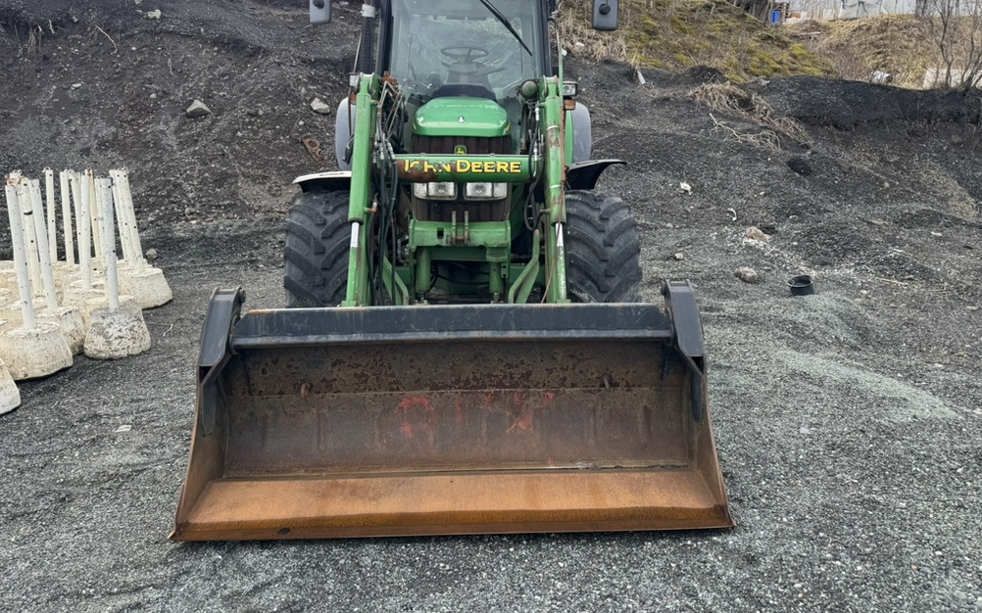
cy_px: 260
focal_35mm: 26
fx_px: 696
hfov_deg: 70.4
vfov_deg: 47.4
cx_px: 486
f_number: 1.78
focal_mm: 6.76
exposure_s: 1/912
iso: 80
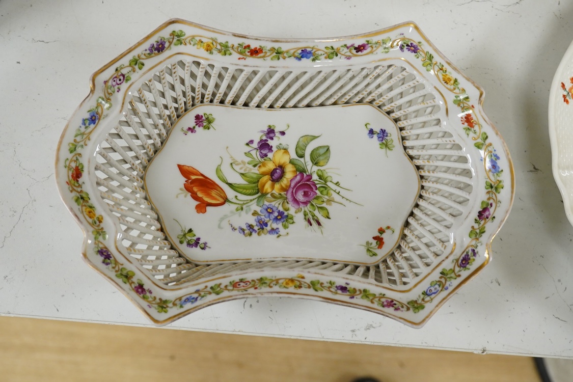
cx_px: 286
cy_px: 191
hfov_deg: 43.6
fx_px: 716
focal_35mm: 45
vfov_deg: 29.9
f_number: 9
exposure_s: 1/160
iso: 2500
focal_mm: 30
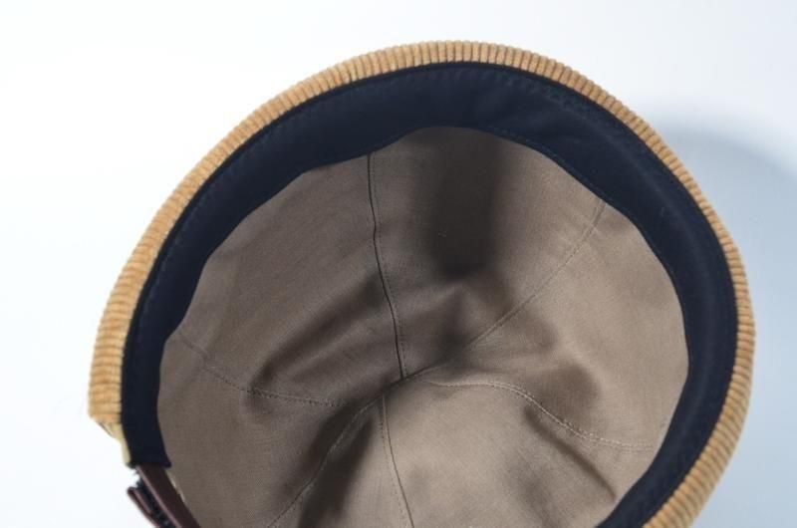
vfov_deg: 22.5
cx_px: 398
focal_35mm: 60
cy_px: 264
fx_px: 1326
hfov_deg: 33.5
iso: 800
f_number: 7.1
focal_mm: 40
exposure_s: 1/40
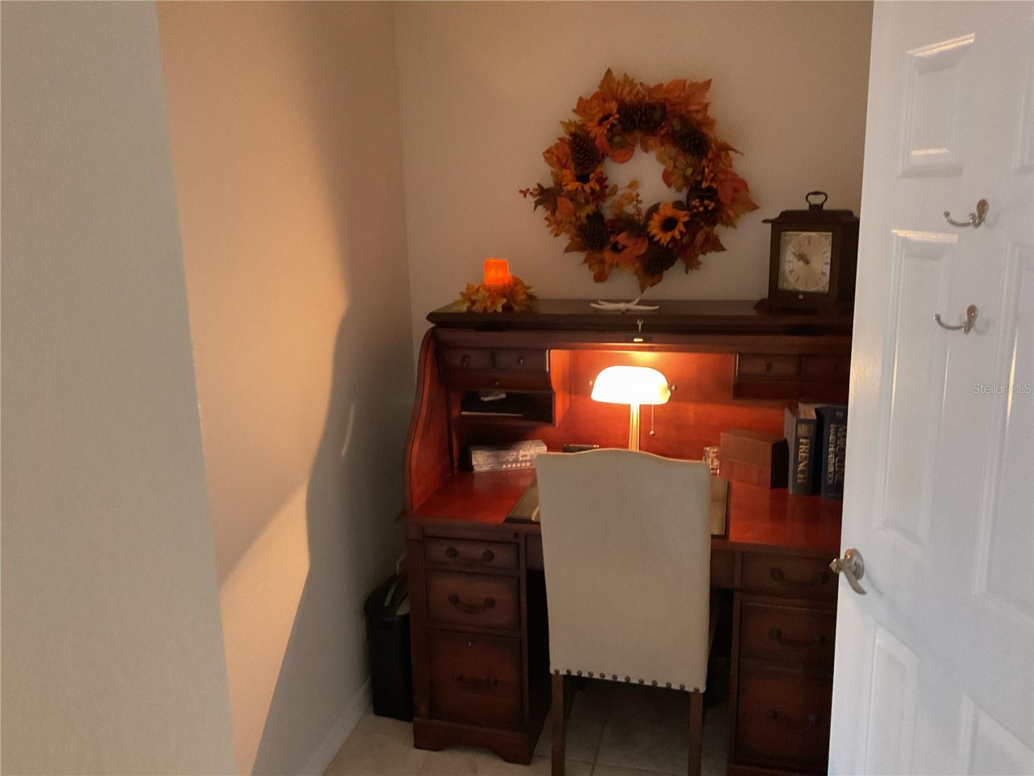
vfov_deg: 48.2
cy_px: 388
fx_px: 866
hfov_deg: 61.7
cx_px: 517
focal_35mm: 29
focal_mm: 3
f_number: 1.8
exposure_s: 1/24
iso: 500
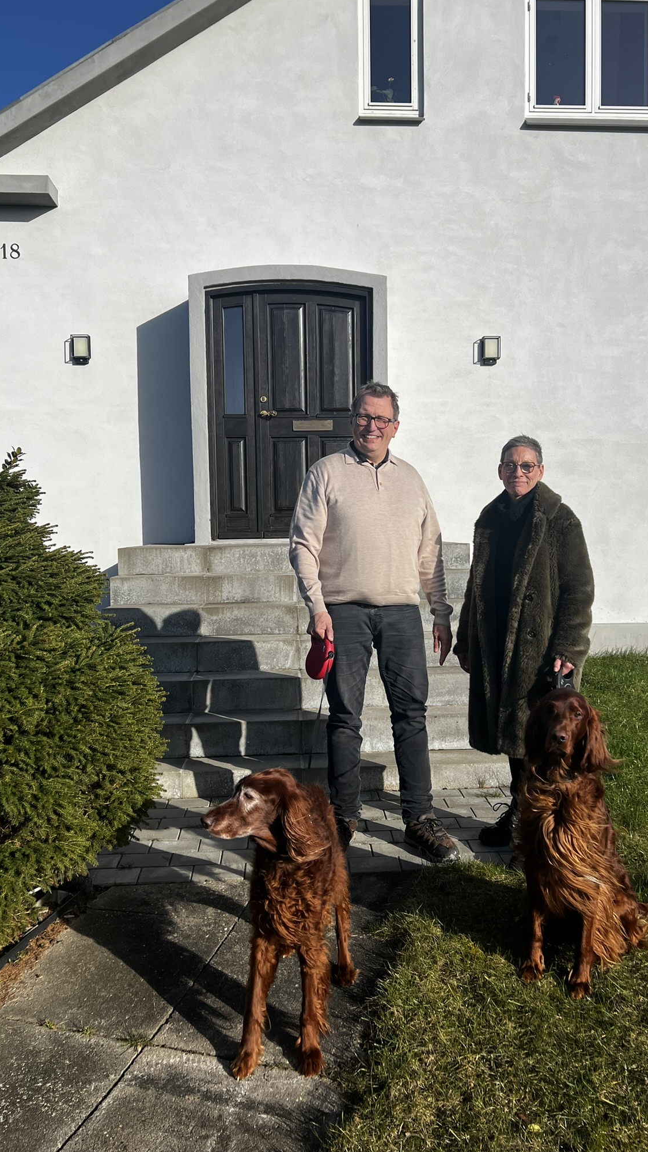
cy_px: 564
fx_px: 886
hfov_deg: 40.2
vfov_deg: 66.1
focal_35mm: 29
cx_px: 329
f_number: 1.5
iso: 50
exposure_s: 1/7463
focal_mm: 5.7
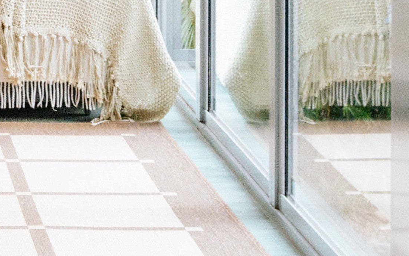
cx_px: -179
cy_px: -229
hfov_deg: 13.3
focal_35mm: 149
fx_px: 1661
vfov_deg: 8.4
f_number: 4.5
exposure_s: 1/60
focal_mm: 18
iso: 1600
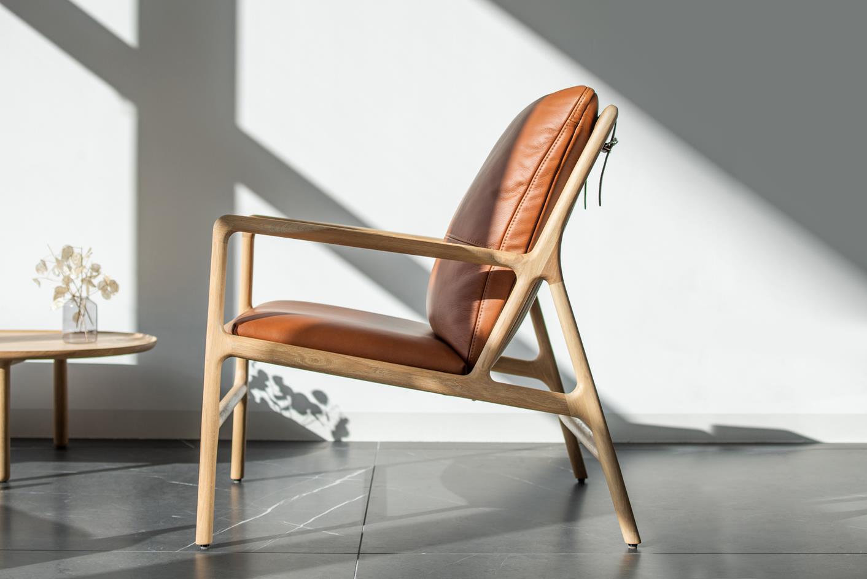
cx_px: 434
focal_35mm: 45
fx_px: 1084
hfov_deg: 43.6
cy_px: 290
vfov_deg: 29.9
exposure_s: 1/1600
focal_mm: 45
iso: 100
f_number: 3.5
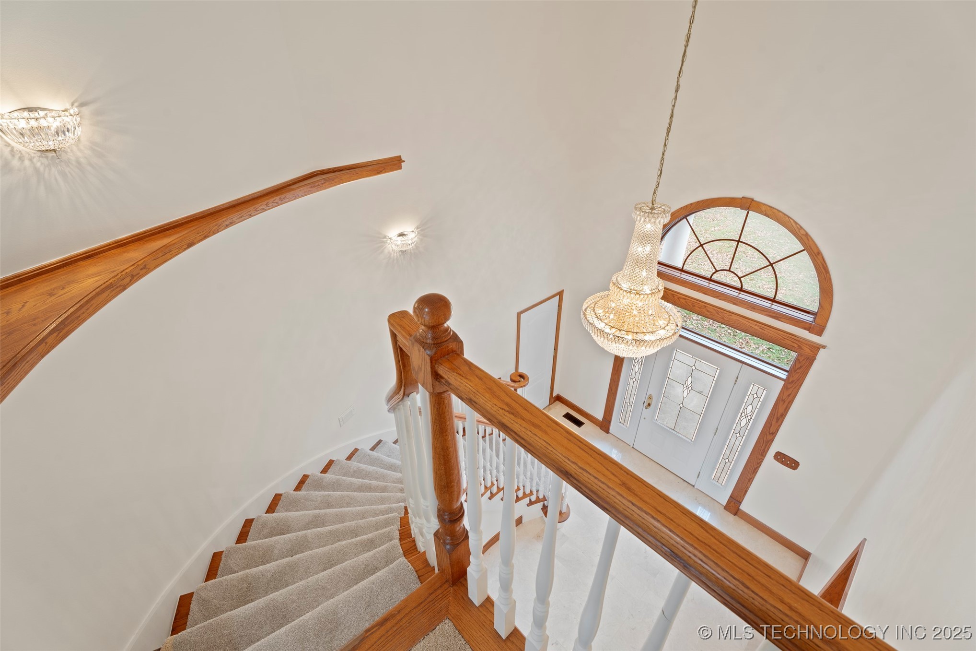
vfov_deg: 73.7
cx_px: 488
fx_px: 434
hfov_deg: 96.7
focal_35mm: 16
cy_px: 326
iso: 250
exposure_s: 1/2
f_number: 9
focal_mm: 16
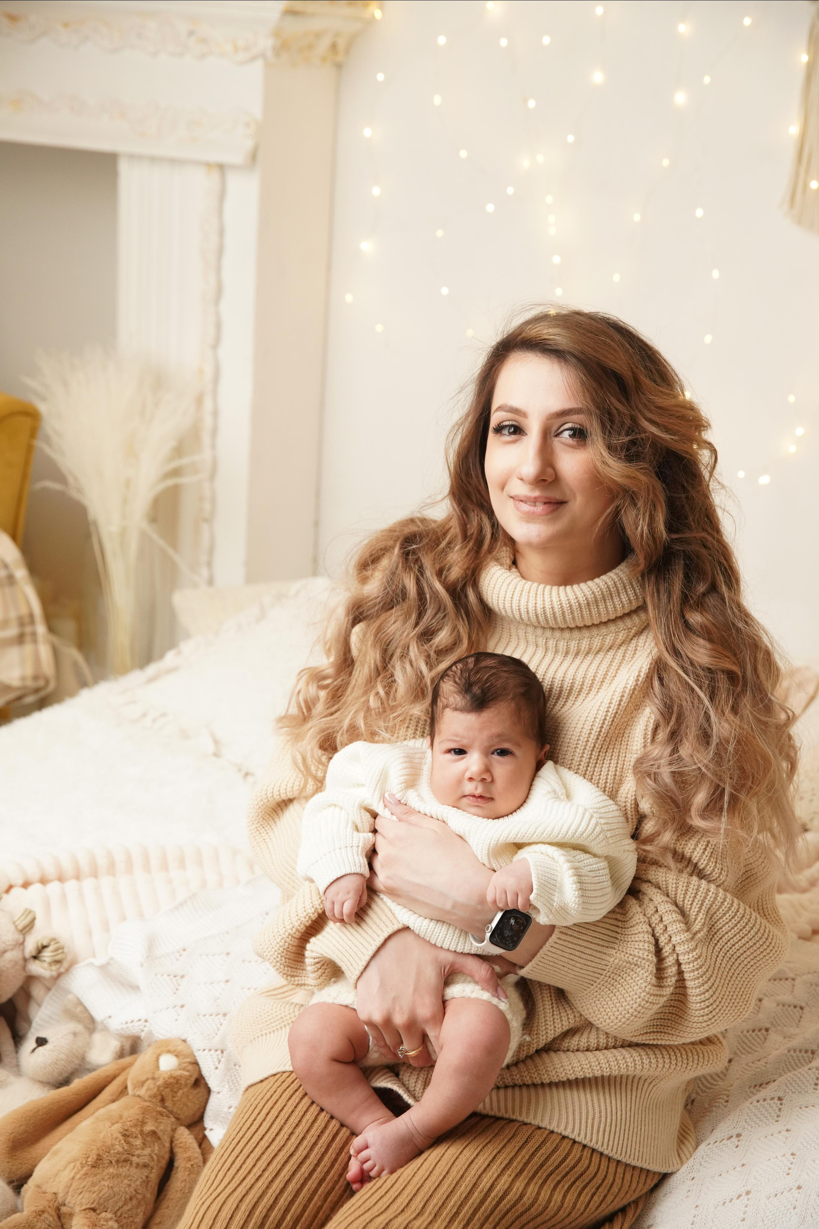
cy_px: 614
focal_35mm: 55
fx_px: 1877
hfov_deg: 24.6
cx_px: 410
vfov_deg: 36.2
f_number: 4.5
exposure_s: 1/320
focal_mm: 55
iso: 2000
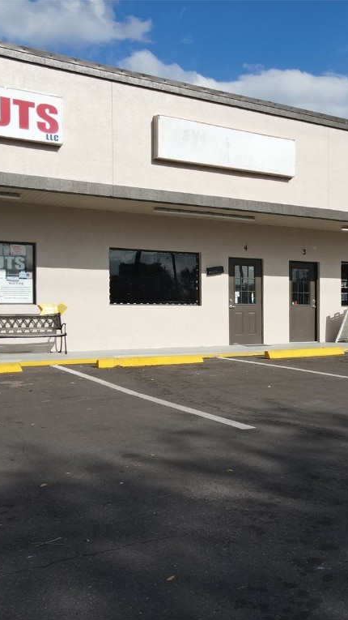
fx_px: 574
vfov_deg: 56.6
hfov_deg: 33.0
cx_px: 261
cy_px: 310
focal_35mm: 35
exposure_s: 1/1000
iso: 100
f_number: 2.8
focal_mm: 4.5
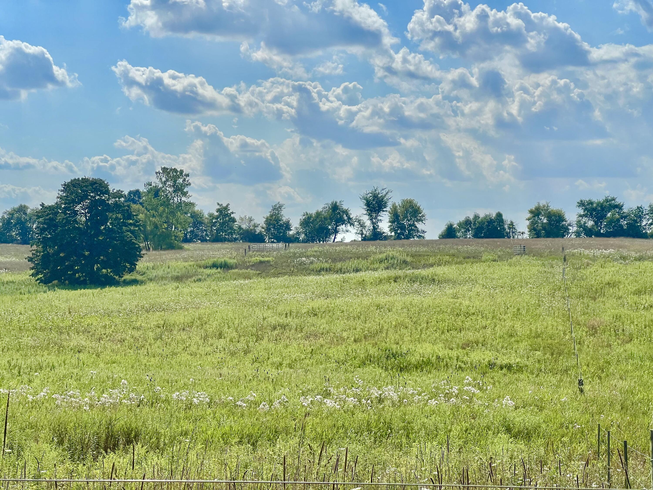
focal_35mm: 77
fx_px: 1453
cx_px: 326
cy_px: 245
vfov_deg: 19.1
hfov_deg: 25.3
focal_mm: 9
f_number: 2.8
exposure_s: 1/2222
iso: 32
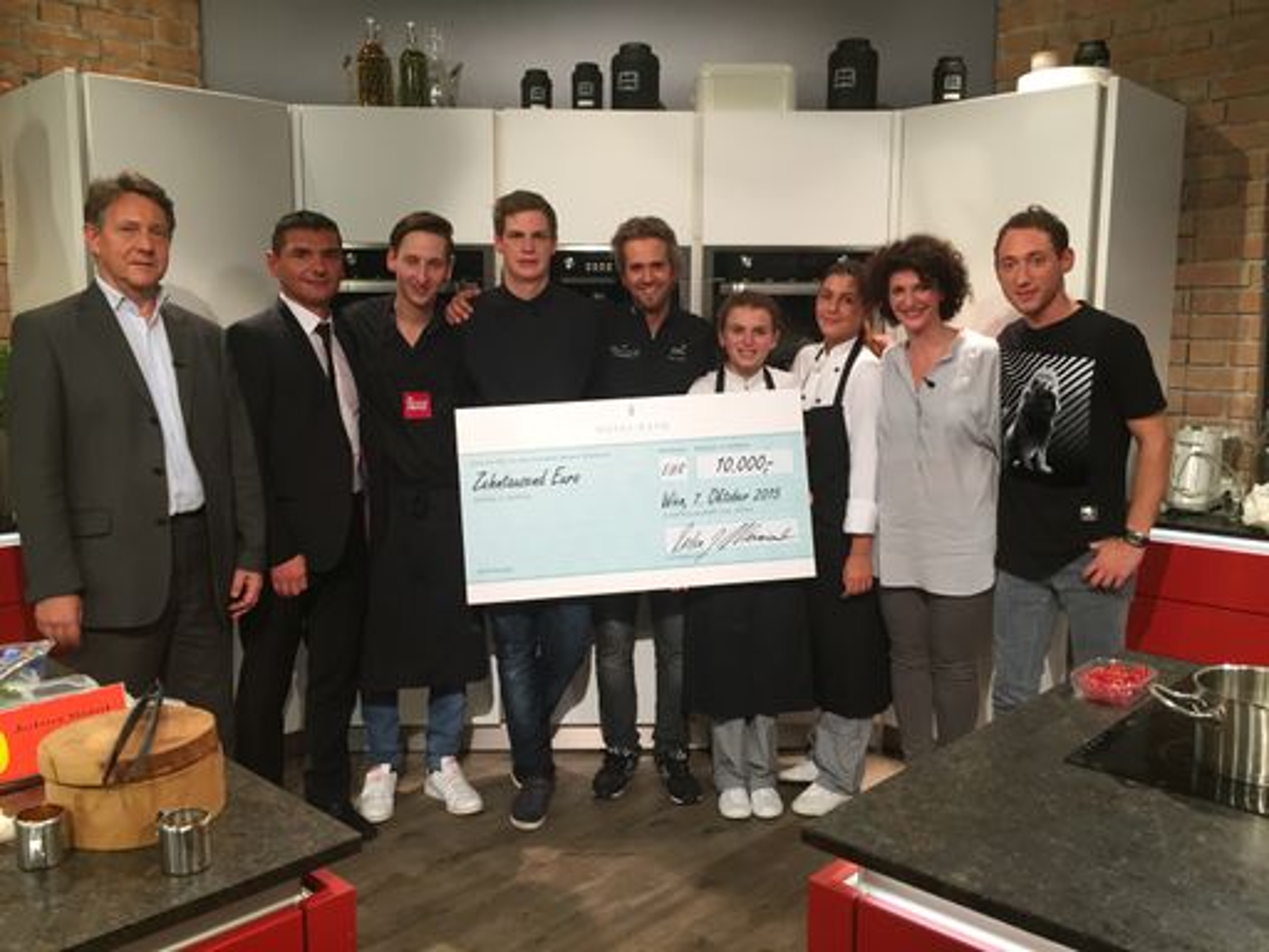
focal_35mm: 29
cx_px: 634
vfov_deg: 48.2
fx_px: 1063
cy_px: 476
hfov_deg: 61.7
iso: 64
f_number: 2.2
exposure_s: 1/30
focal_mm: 4.15
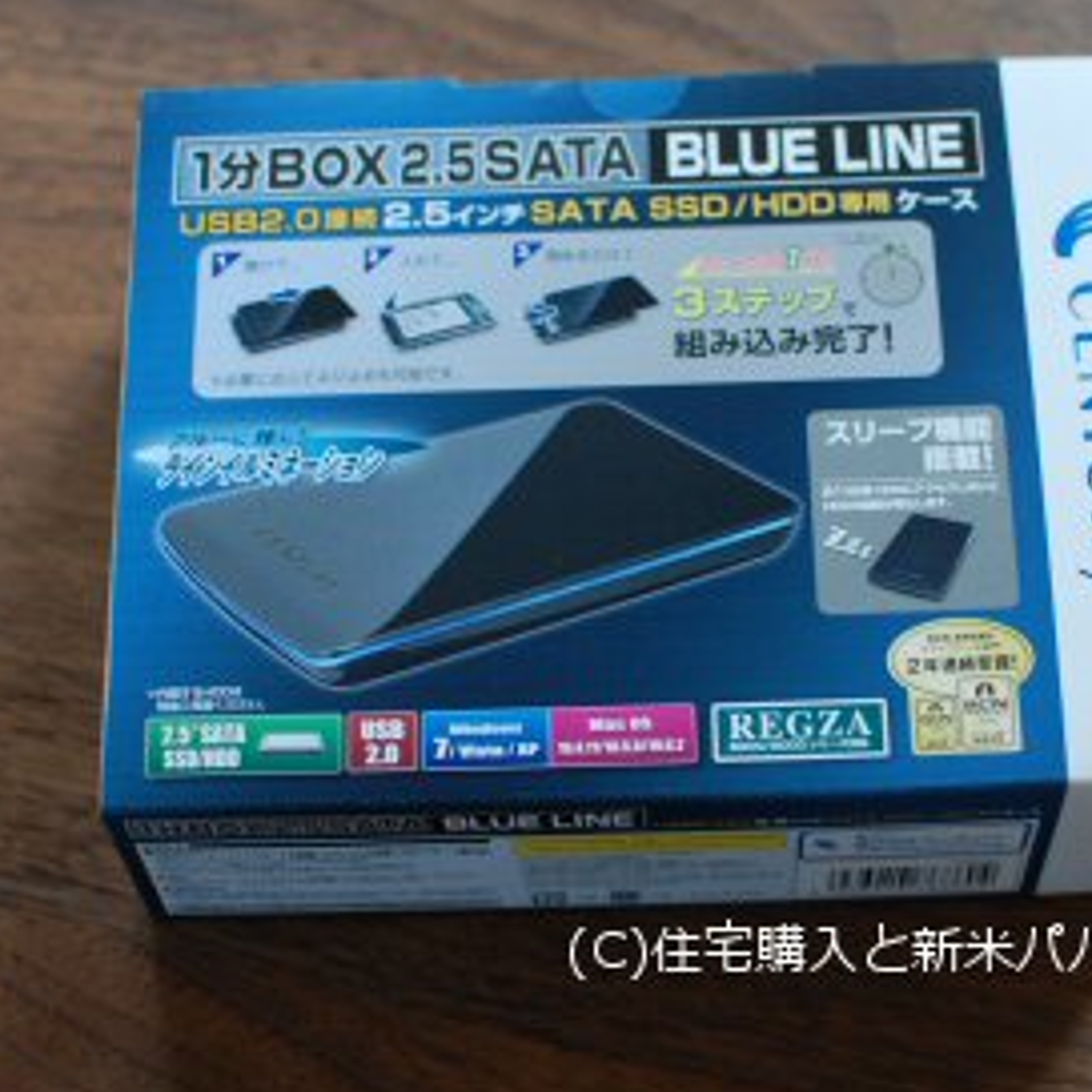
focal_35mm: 79
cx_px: 594
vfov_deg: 22.0
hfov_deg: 22.0
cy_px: 472
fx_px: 2811
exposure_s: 1/50
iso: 400
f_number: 3.5
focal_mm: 35
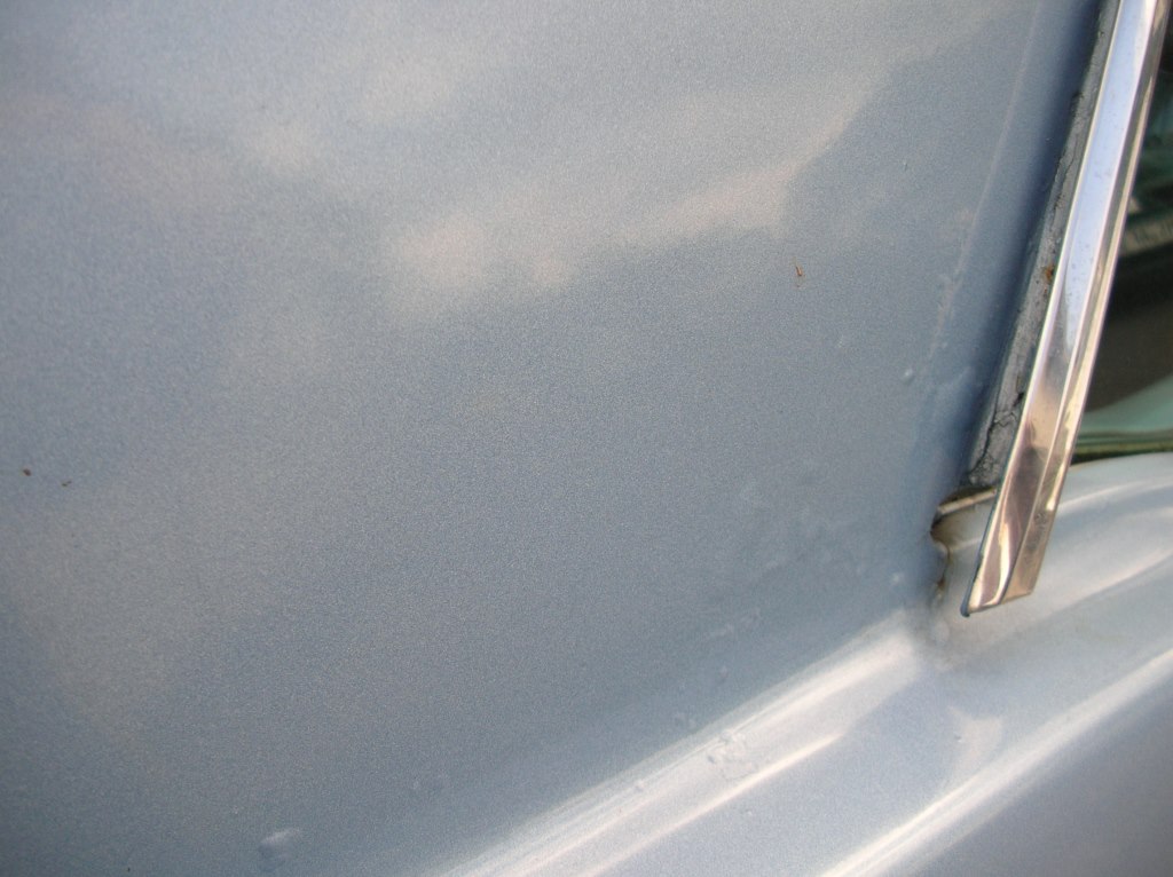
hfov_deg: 52.7
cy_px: 438
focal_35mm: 35
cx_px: 586
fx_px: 1185
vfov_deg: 40.6
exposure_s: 1/178
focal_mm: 5.8
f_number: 2.8
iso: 50
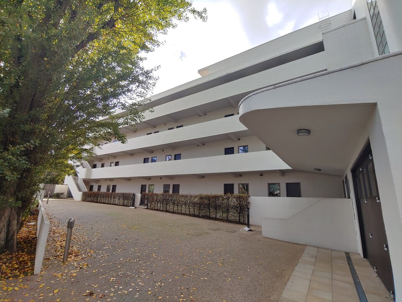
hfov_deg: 94.5
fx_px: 186
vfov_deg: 78.1
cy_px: 151
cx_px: 201
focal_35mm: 16
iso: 50
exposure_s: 1/503
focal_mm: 2.18
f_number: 1.9
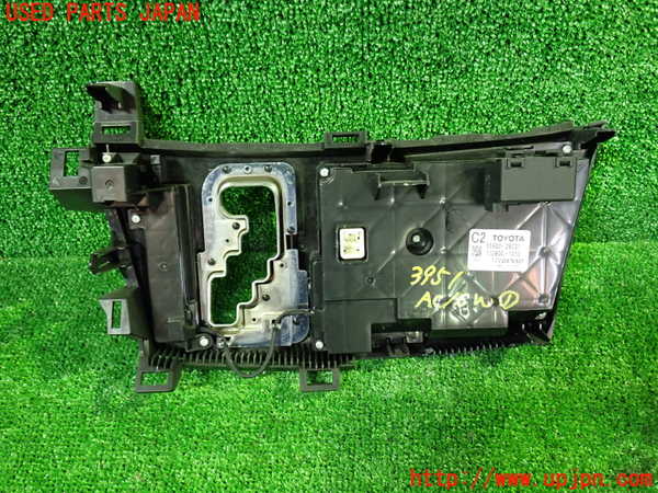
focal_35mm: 30
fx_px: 570
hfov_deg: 60.0
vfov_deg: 46.8
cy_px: 246
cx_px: 329
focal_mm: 5.4
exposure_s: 1/30
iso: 800
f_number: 2.3
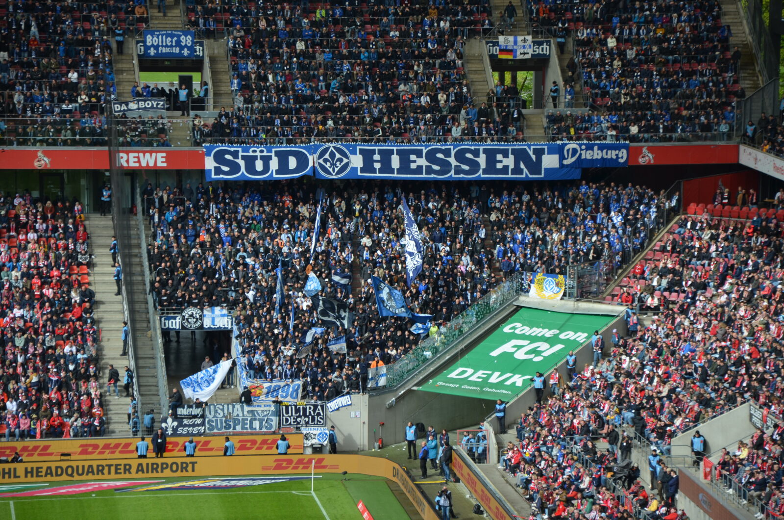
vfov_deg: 8.7
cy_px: 260
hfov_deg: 13.1
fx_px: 3423
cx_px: 392
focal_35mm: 158
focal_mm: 105
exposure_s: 1/500
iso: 200
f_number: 5.6
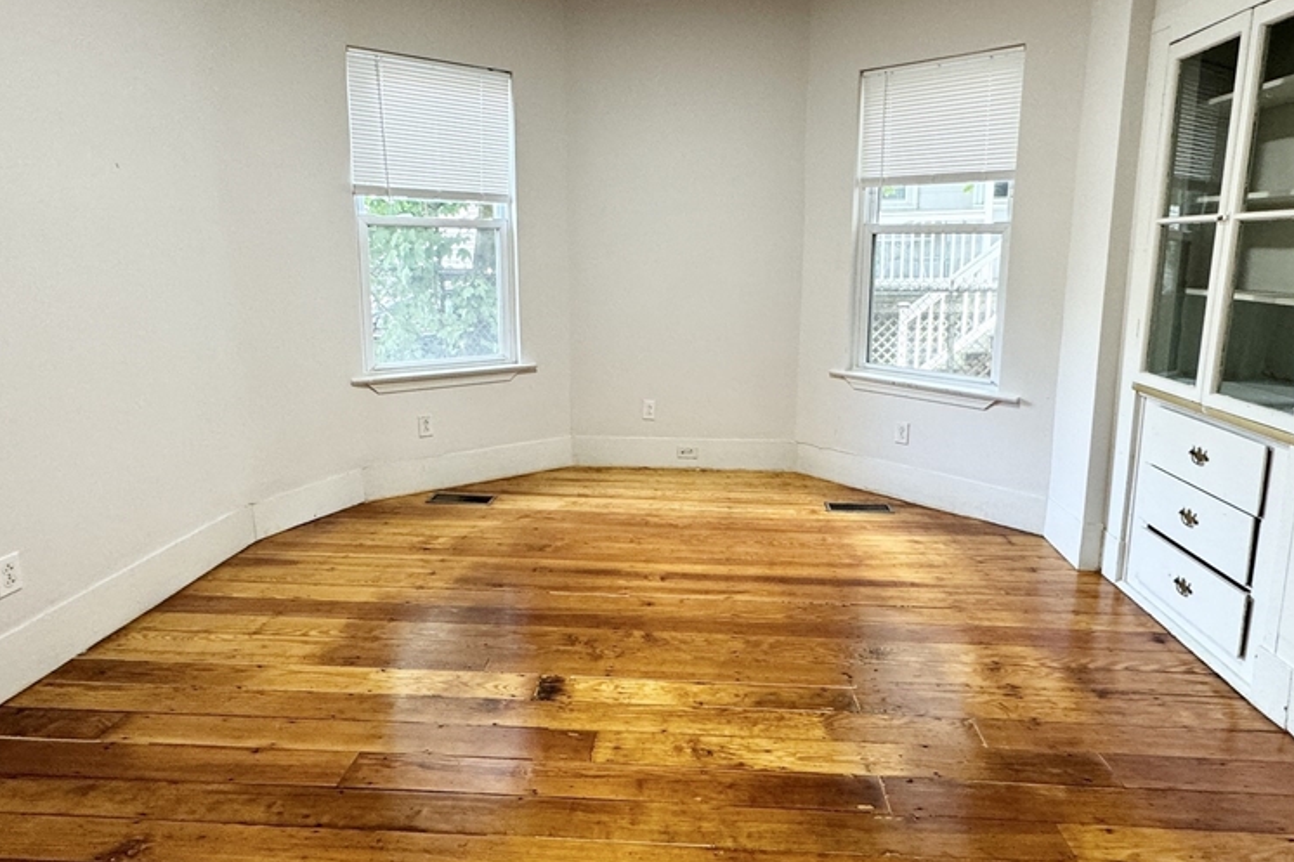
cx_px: 689
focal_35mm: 20
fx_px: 719
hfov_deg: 83.9
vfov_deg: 61.5
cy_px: 356
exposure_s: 1/60
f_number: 2.2
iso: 200
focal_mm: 2.22
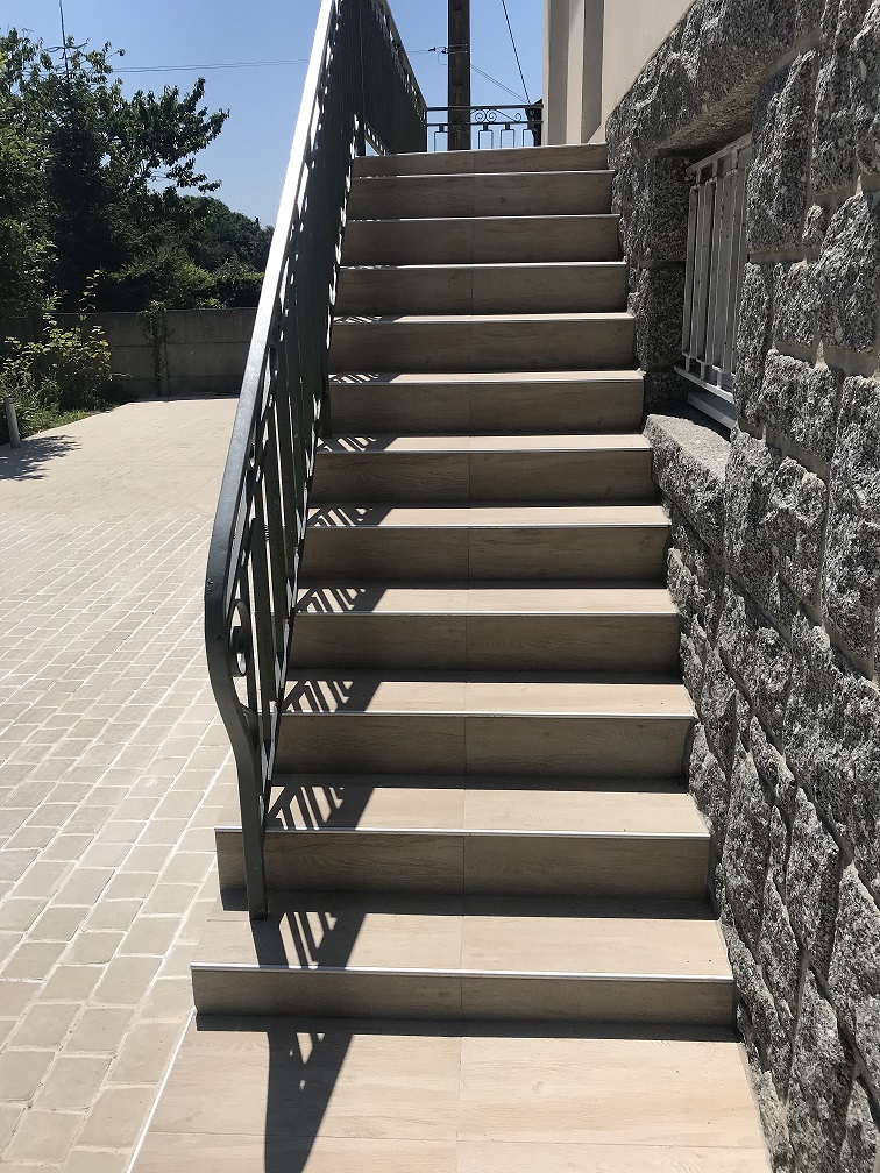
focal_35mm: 28
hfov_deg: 49.7
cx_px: 440
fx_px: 949
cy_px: 586
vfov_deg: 63.4
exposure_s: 1/4367
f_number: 1.8
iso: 20
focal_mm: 3.99
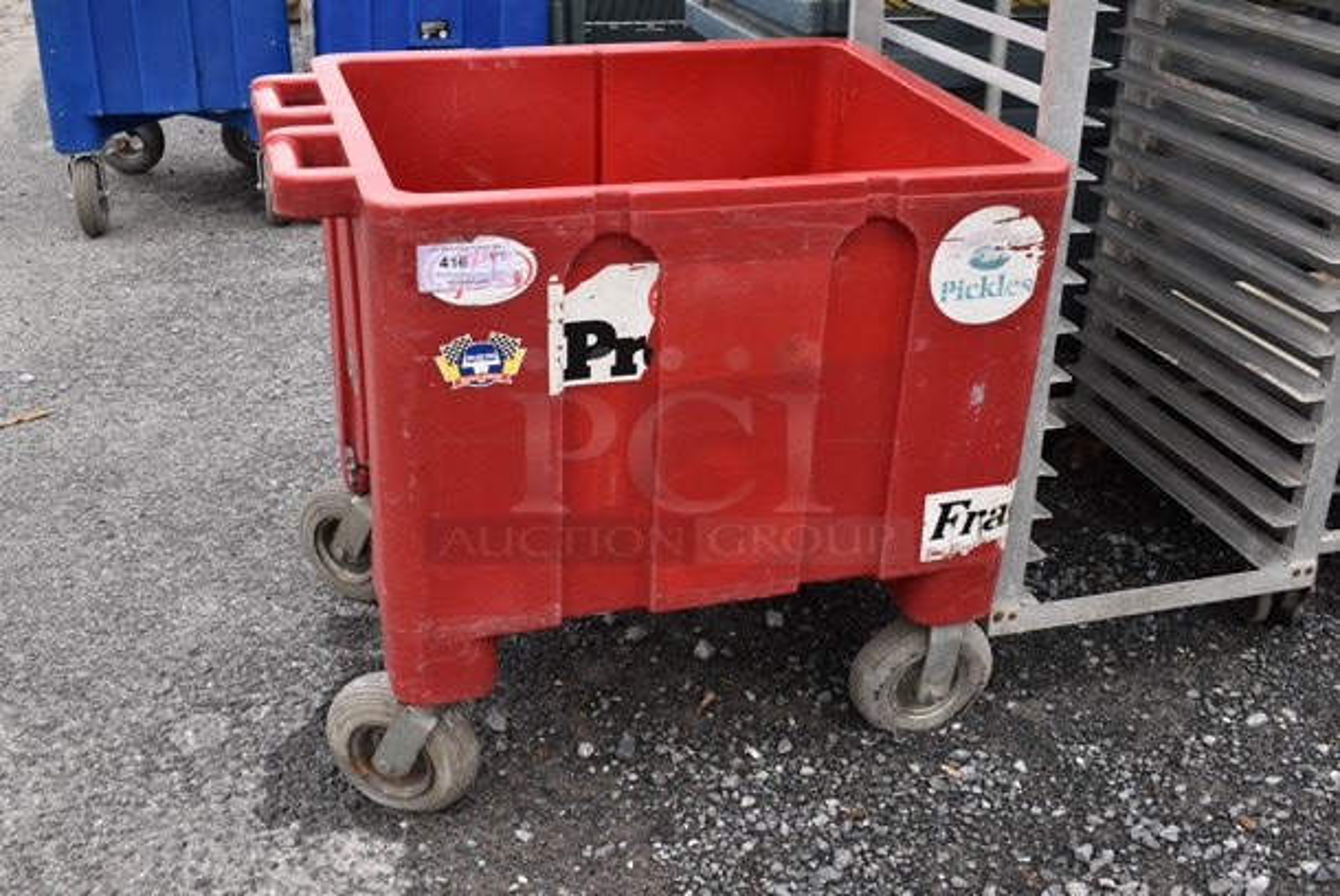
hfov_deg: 51.2
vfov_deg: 35.6
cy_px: 448
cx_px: 670
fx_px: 1397
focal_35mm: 38
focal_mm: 25
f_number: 7.1
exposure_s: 1/250
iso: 200
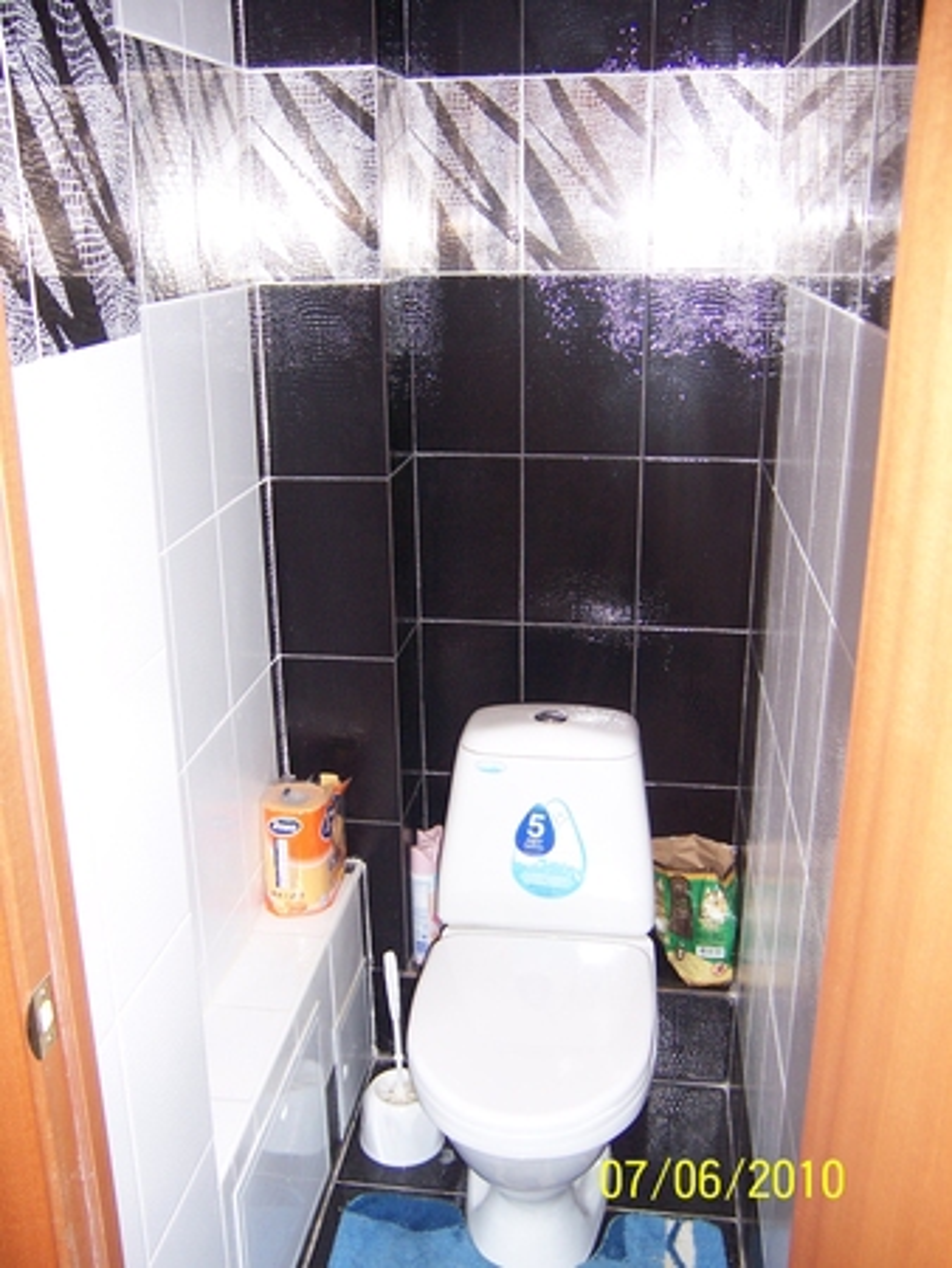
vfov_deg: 55.3
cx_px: 476
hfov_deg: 43.0
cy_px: 634
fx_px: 1209
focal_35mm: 33
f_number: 2.8
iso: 140
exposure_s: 1/60
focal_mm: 5.5
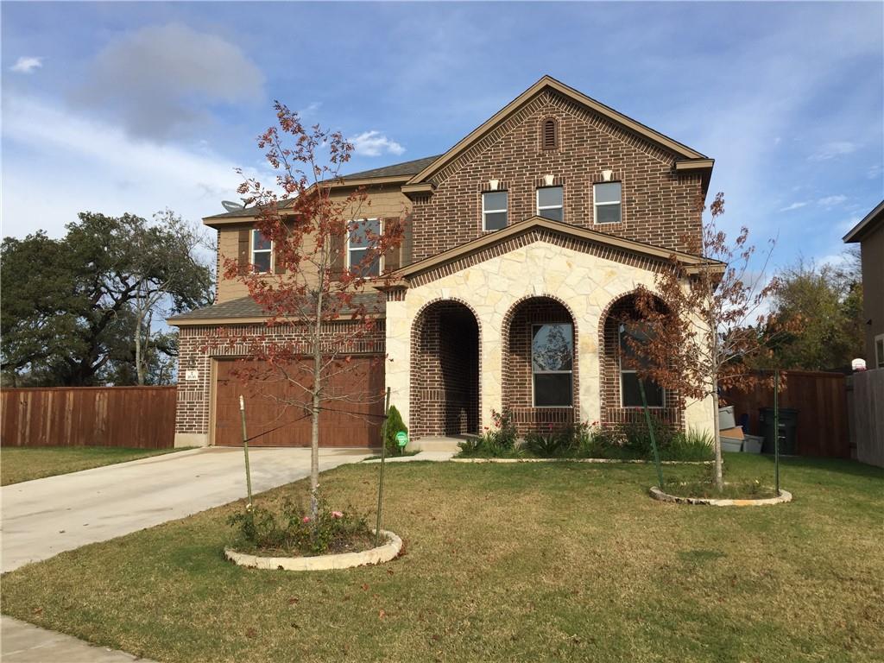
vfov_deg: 48.2
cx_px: 442
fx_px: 741
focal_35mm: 29
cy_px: 332
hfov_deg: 61.7
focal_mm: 4.15
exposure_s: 1/1412
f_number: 2.2
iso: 32
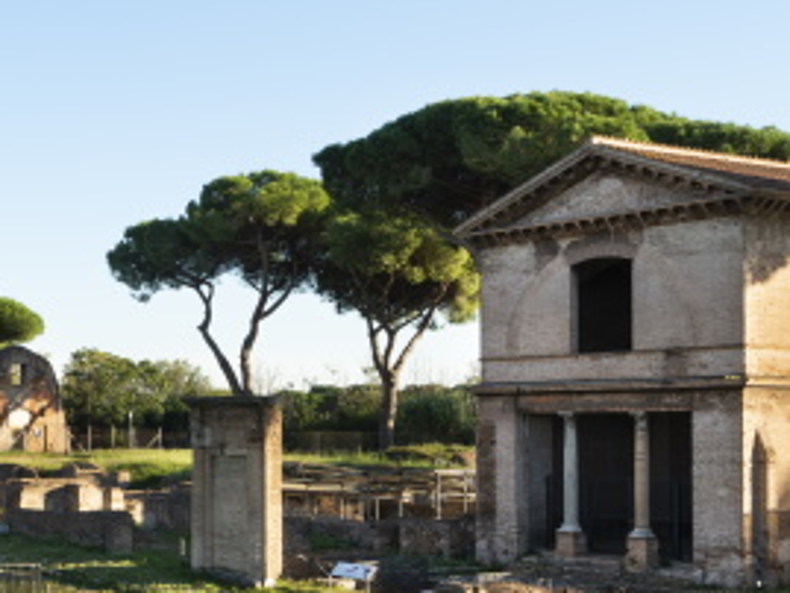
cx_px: -106
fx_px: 1438
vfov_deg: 23.1
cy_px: 423
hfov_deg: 27.7
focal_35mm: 63
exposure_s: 1/50
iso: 160
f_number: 11
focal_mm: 22
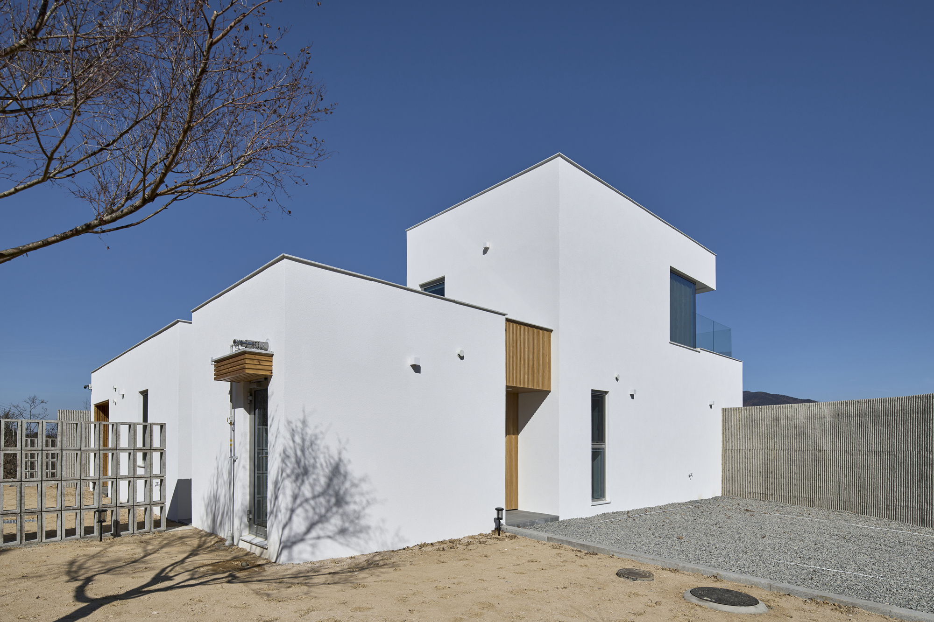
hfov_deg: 86.9
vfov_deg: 64.5
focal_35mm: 19
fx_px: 493
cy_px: 311
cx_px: 467
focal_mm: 19
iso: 100
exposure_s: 1/500
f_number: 11
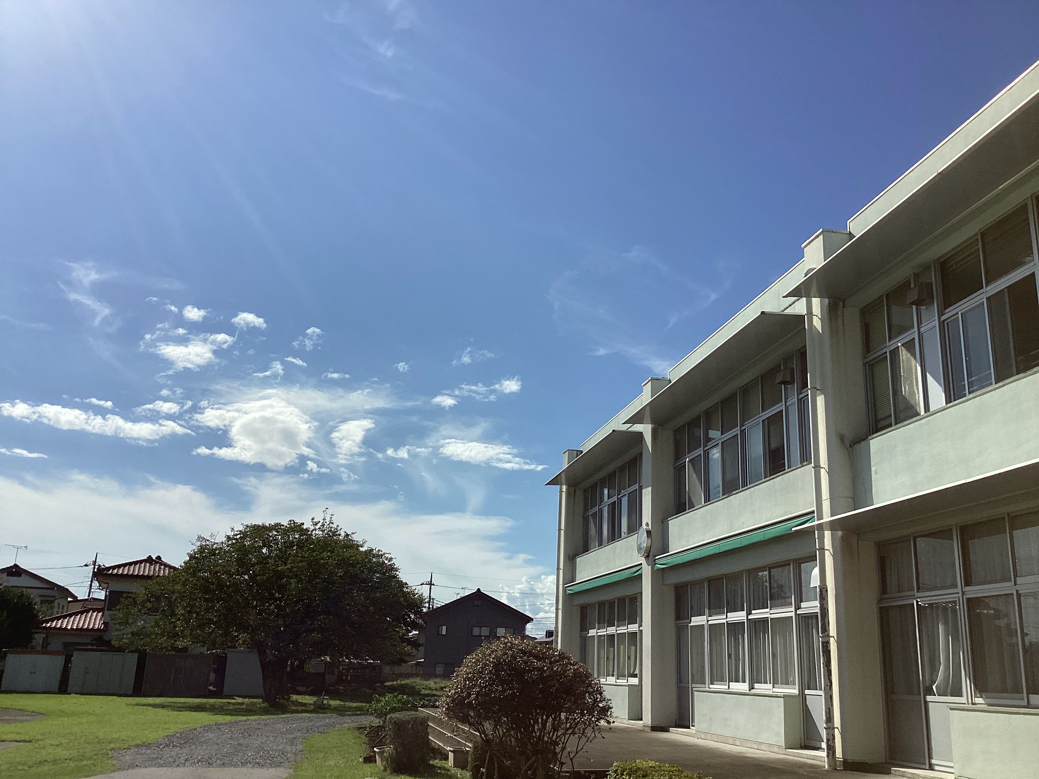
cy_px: 390
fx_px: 930
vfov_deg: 45.4
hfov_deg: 58.4
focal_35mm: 31
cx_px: 520
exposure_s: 1/4292
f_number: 2.4
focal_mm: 3.3
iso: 25
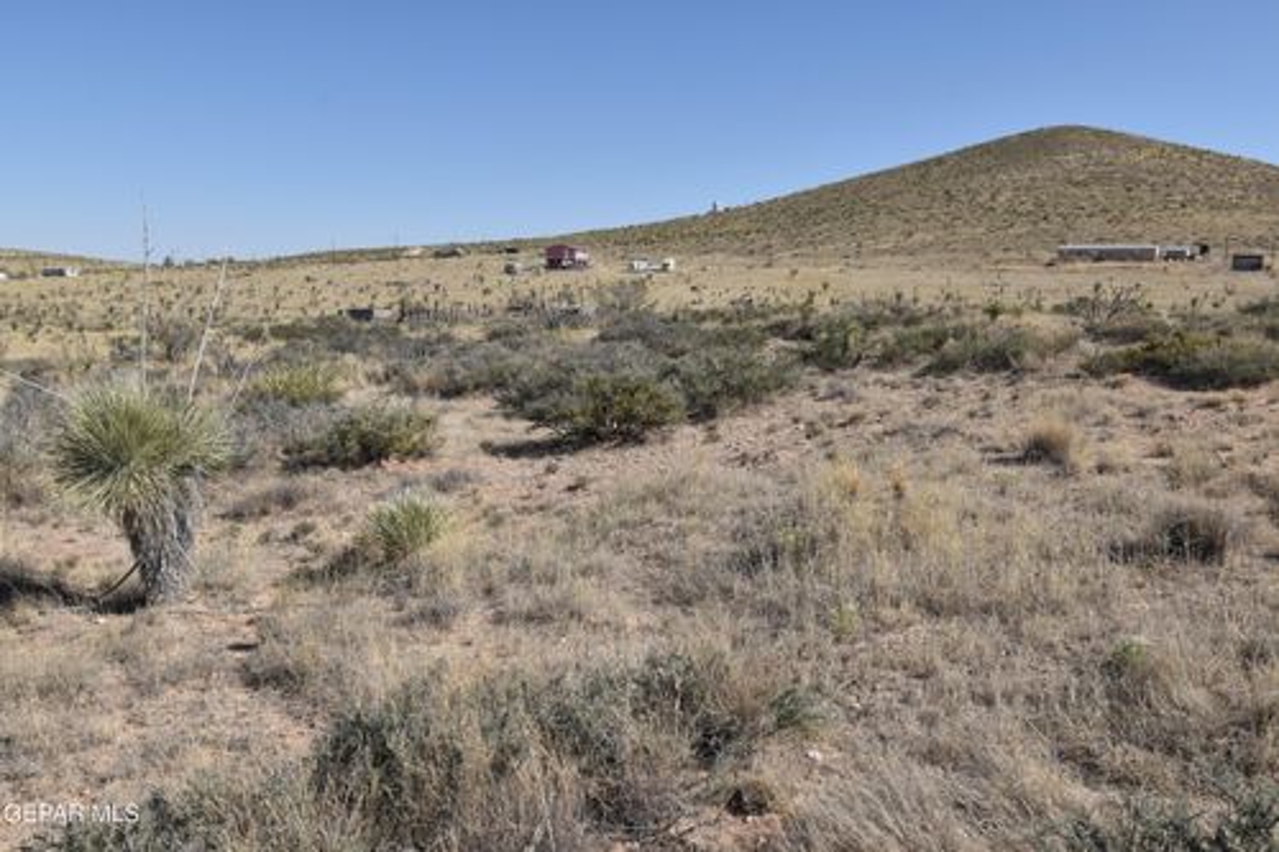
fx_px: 1065
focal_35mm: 30
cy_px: 426
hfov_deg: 61.9
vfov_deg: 43.6
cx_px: 640
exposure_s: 1/320
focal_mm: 20
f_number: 9
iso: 100
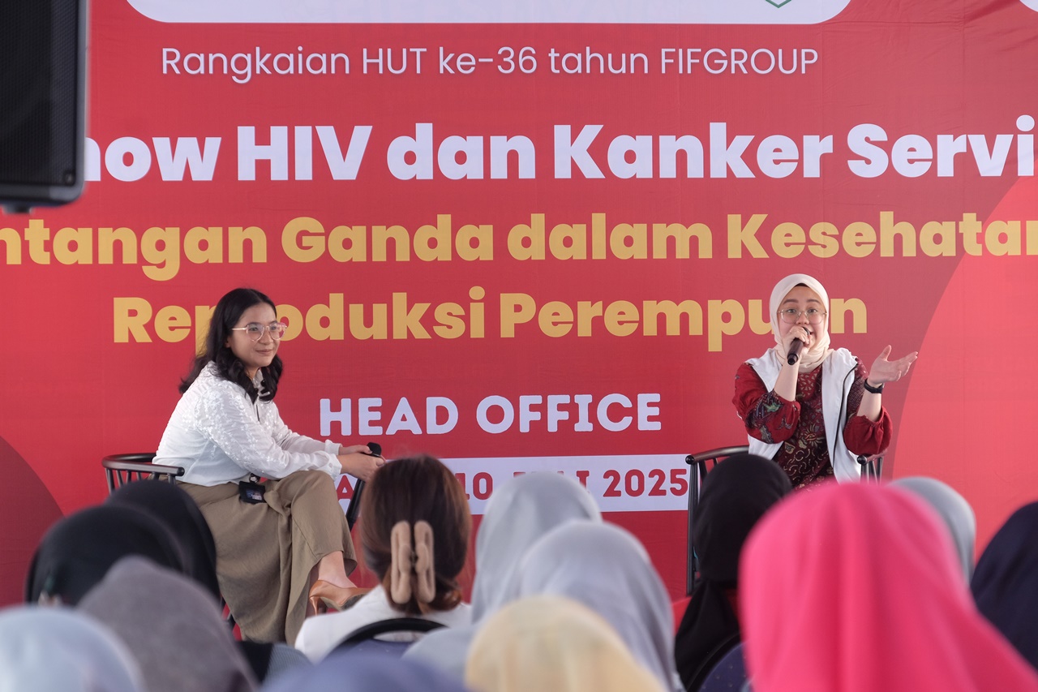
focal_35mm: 132
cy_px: 346
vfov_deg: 10.4
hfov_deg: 15.5
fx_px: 3805
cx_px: 519
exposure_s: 1/28
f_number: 5.6
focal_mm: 88.2
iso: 800
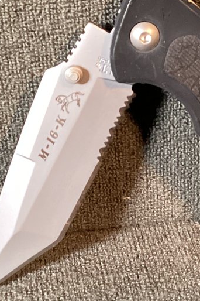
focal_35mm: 95
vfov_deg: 21.5
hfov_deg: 14.3
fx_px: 793
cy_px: 147
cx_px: 162
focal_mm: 3.3
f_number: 2.4
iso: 400
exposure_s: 1/33
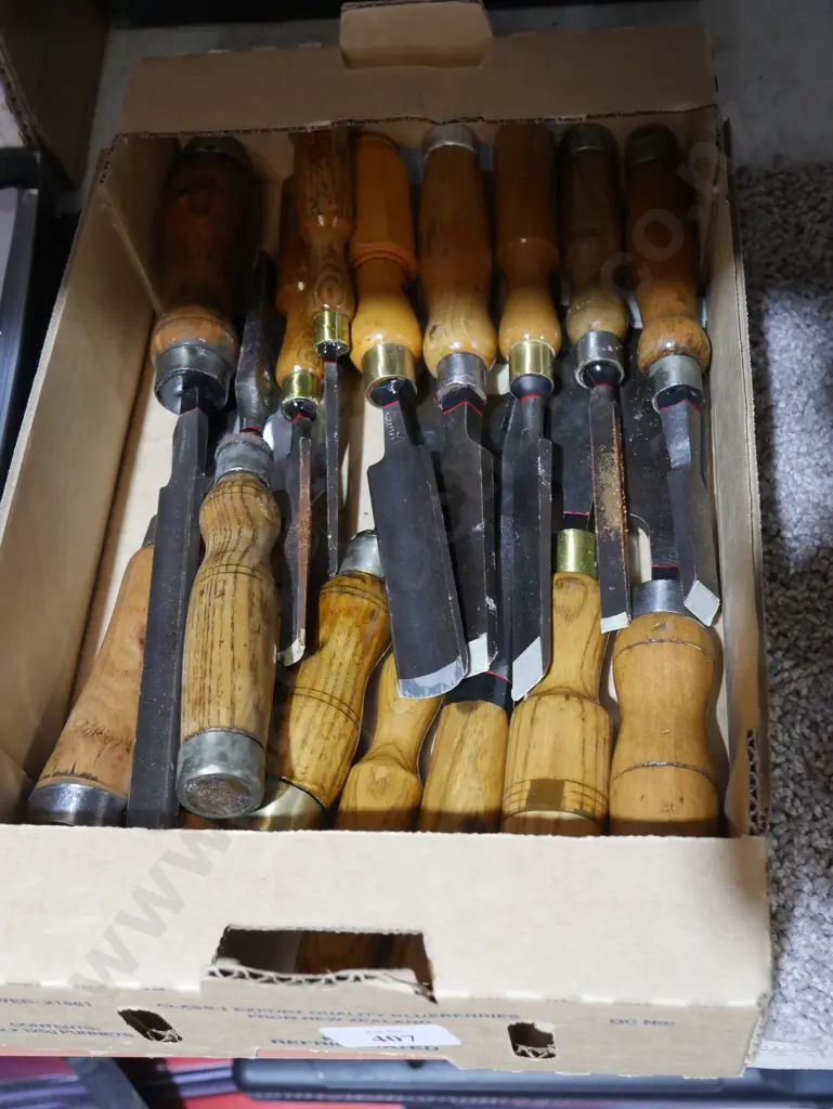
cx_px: 416
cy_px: 554
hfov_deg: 32.9
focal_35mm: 44
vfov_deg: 42.9
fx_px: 1411
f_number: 4.7
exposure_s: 1/60
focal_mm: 22
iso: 1250
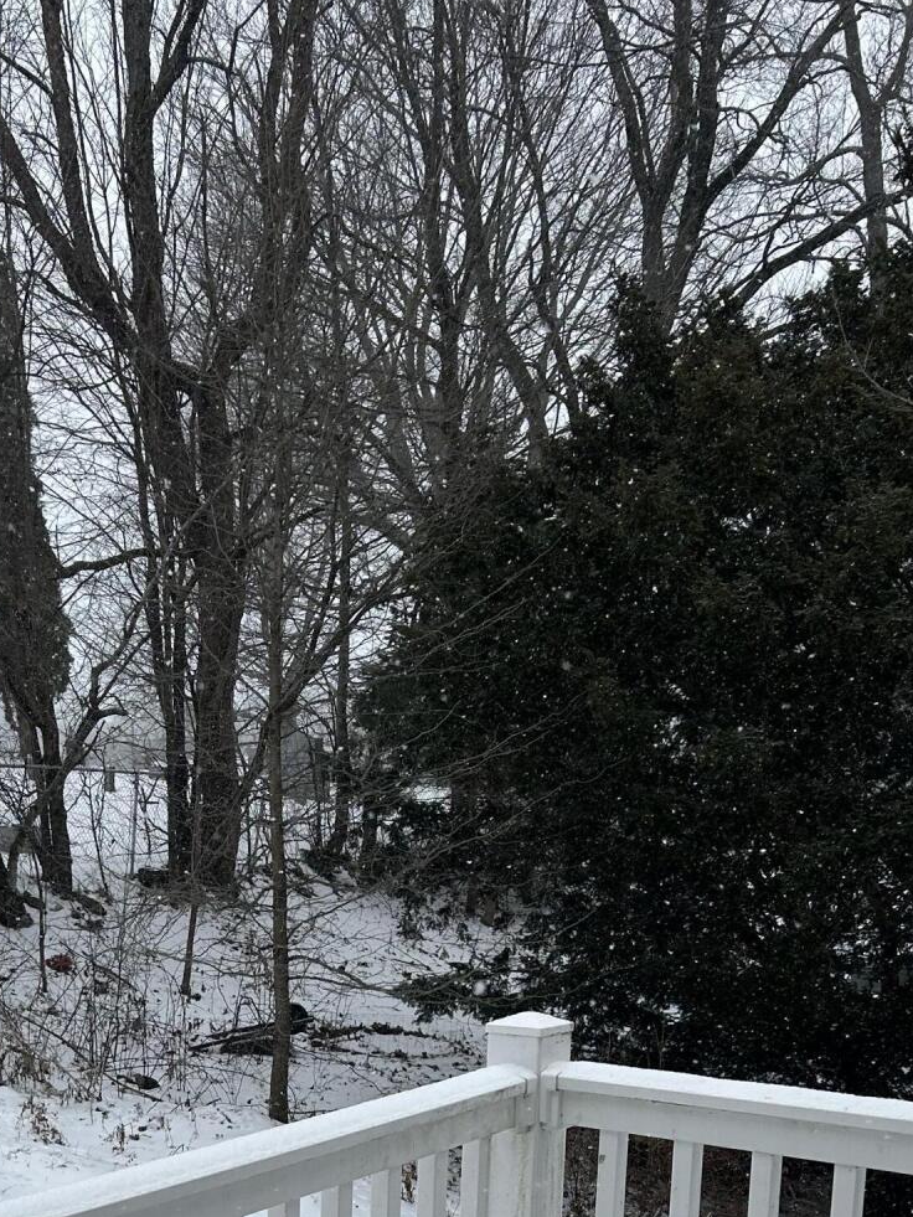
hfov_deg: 27.0
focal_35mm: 53
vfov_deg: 33.5
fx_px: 1863
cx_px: 179
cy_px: 1181
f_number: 1.5
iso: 50
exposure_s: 1/1779
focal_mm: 5.7
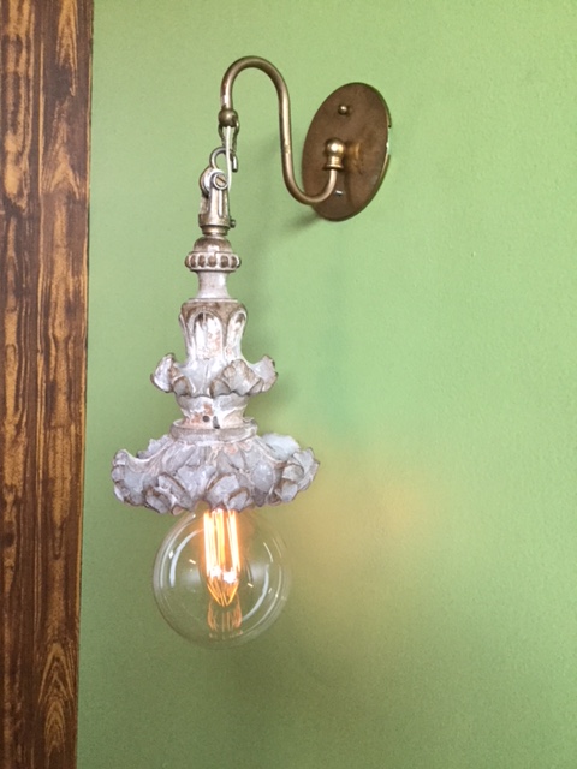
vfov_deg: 58.4
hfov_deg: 45.4
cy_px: 384
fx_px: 689
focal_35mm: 31
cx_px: 288
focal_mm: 3.3
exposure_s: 1/30
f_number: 2.4
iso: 160
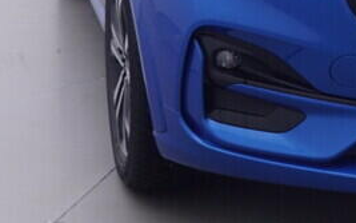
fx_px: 1201
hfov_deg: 16.8
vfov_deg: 10.2
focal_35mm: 124
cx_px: 264
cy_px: -124
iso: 200
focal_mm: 15
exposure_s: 1/80
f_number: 5
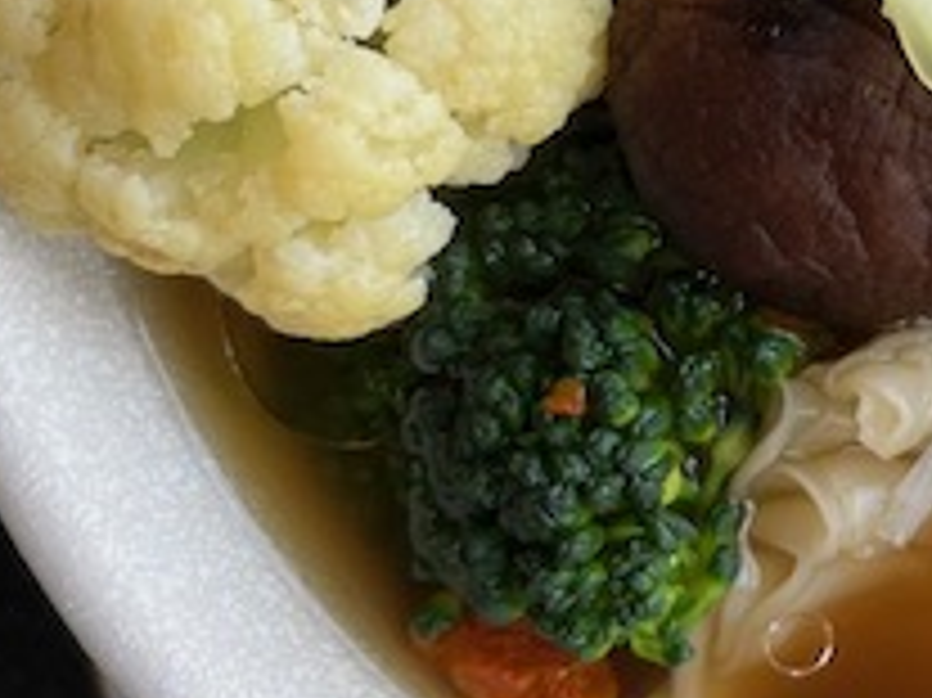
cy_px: -72
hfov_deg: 20.4
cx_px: 1060
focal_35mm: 91
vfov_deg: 15.8
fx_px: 2449
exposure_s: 1/100
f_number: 1.6
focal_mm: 5.1
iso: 40
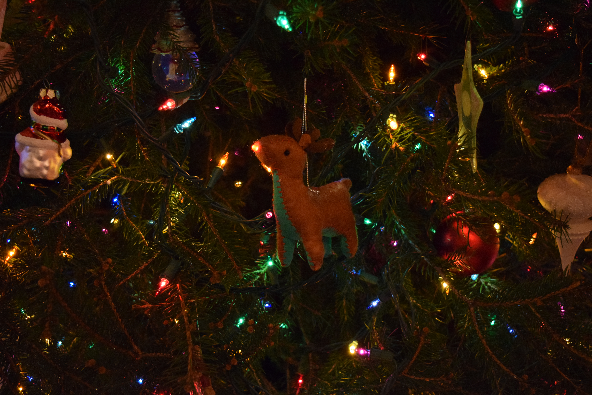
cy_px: 198
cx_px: 296
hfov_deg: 45.0
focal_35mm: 44
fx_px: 715
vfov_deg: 30.8
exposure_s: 1/60
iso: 4000
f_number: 4.2
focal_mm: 29
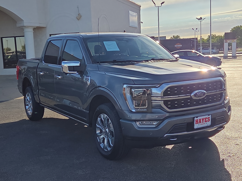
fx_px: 336
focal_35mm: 48
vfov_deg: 30.3
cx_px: 121
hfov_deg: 39.7
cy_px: 90
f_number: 1.8
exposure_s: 1/5000
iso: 25
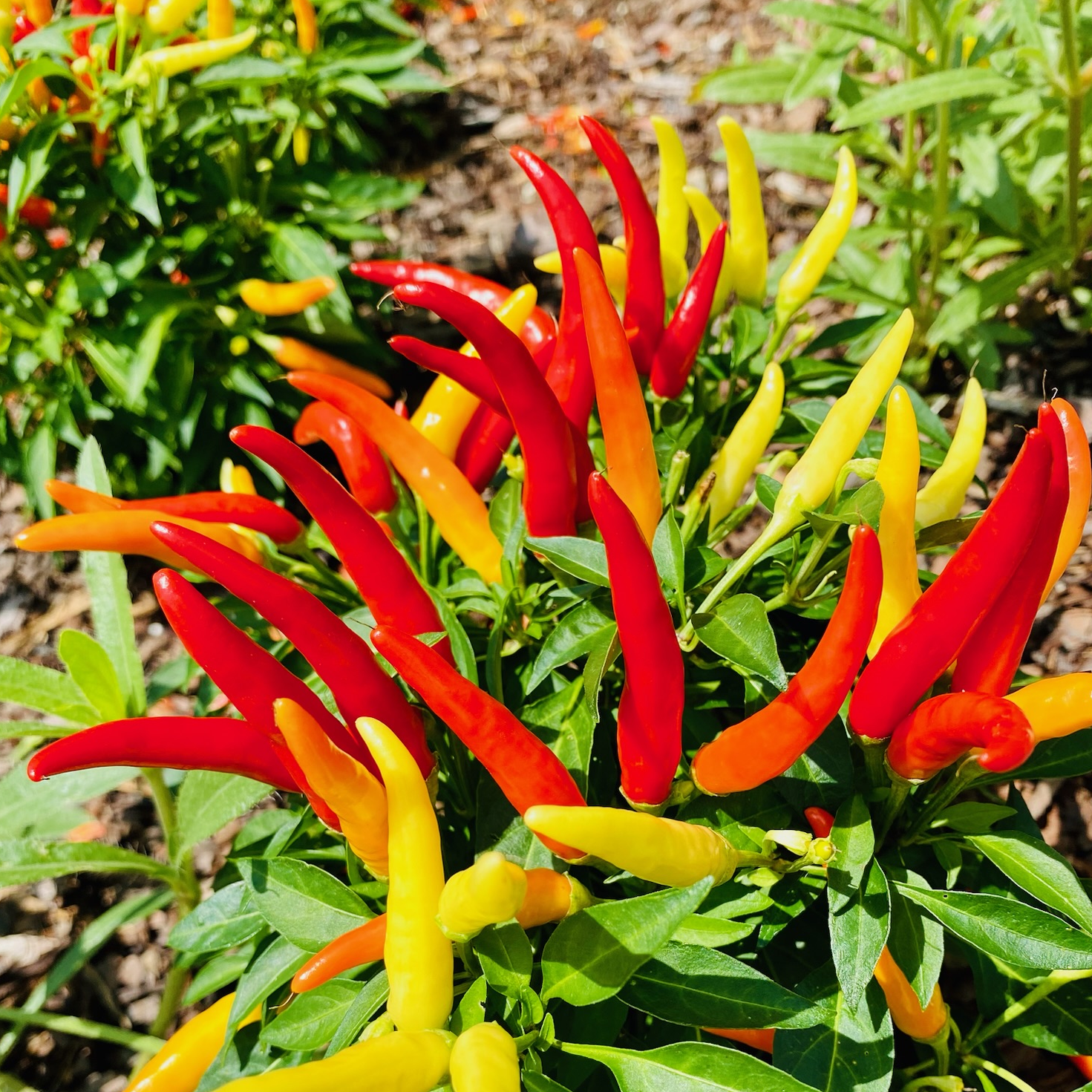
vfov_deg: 49.9
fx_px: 1142
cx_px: 560
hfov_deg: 51.1
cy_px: 754
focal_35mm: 32
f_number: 1.8
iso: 32
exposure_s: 1/1754
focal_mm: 4.25
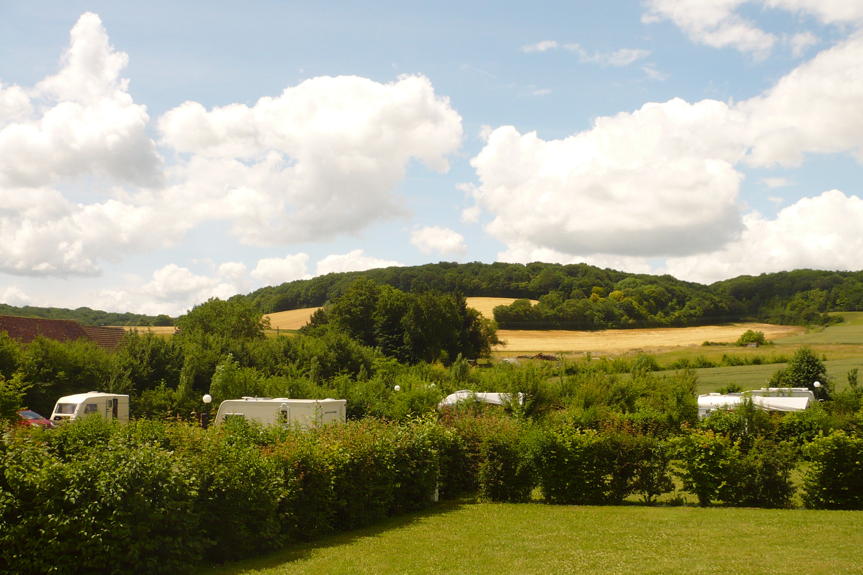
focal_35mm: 39
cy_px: 327
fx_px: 935
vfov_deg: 34.1
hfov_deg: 49.6
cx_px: 443
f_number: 8
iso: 100
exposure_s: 1/250
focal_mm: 5.8
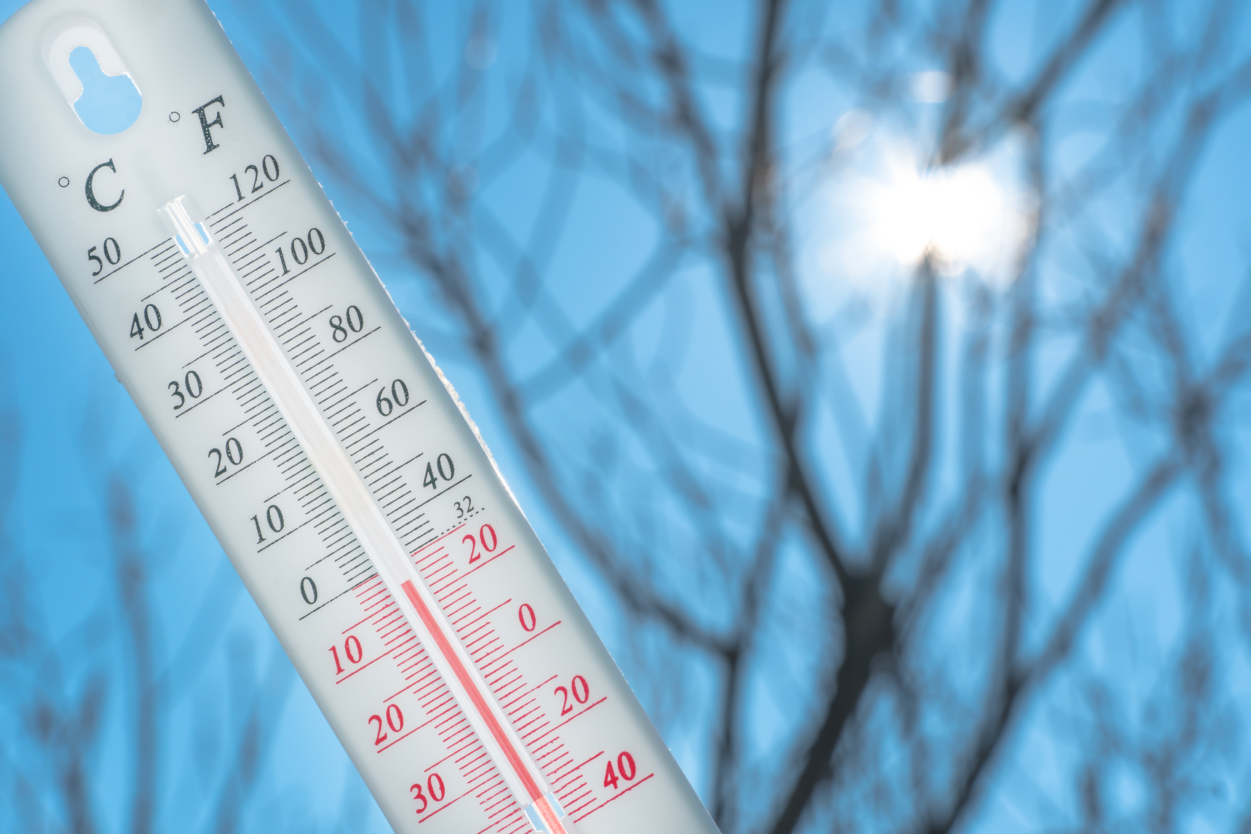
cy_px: 417
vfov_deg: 14.5
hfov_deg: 21.6
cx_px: 626
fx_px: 3284
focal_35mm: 94
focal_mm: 63
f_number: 10
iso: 100
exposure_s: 1/800
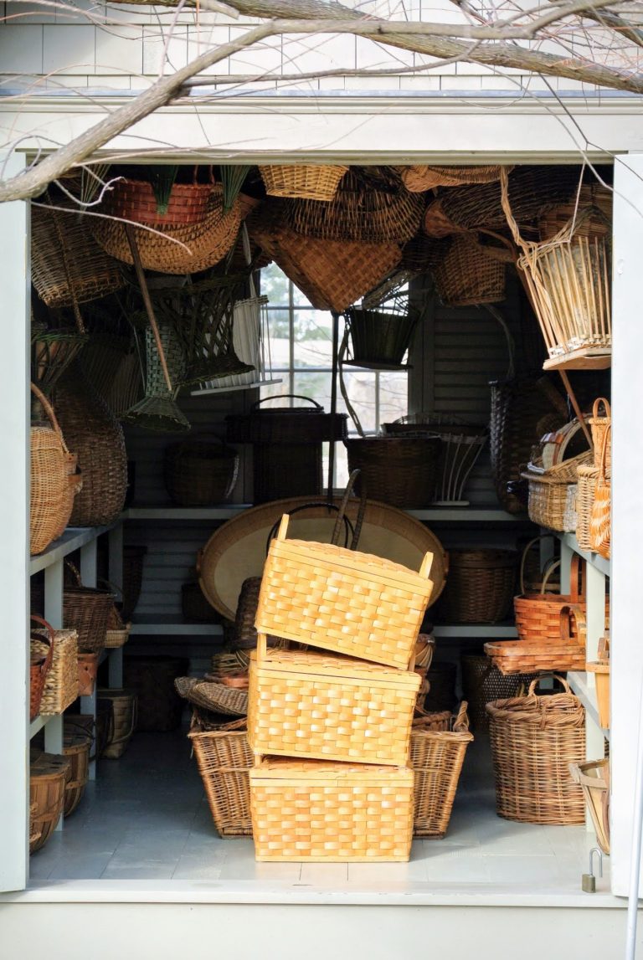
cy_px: 480
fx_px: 2965
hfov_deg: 12.4
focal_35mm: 111
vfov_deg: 18.4
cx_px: 322
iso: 100
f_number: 4
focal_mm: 41.2
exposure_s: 1/80
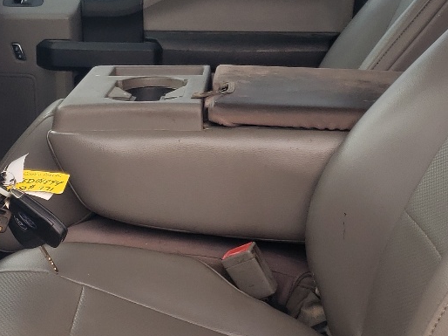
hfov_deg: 24.1
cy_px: 160
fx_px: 1048
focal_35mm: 81
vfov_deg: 18.2
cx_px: 213
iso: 50
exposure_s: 1/132
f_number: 1.5
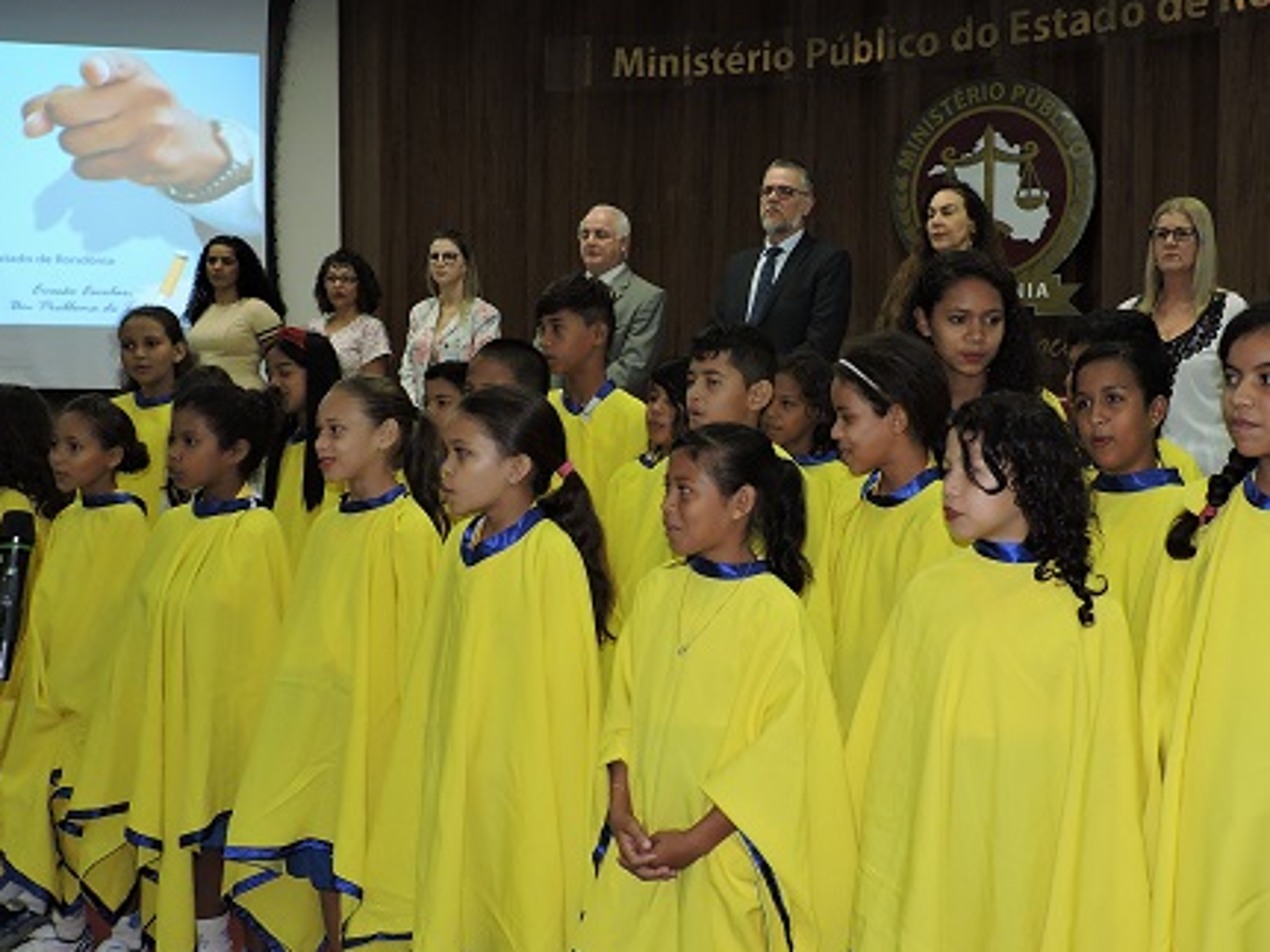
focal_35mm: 39
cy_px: 442
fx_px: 1430
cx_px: 796
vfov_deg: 36.8
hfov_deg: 47.4
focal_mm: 5
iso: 200
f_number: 3.1
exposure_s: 1/30
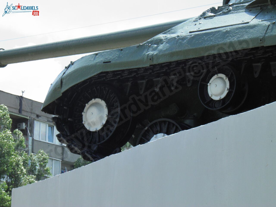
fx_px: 1292
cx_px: 138
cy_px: 104
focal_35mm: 162
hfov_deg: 12.2
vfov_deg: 9.2
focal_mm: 29.2
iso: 50
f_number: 5.7
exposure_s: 1/200
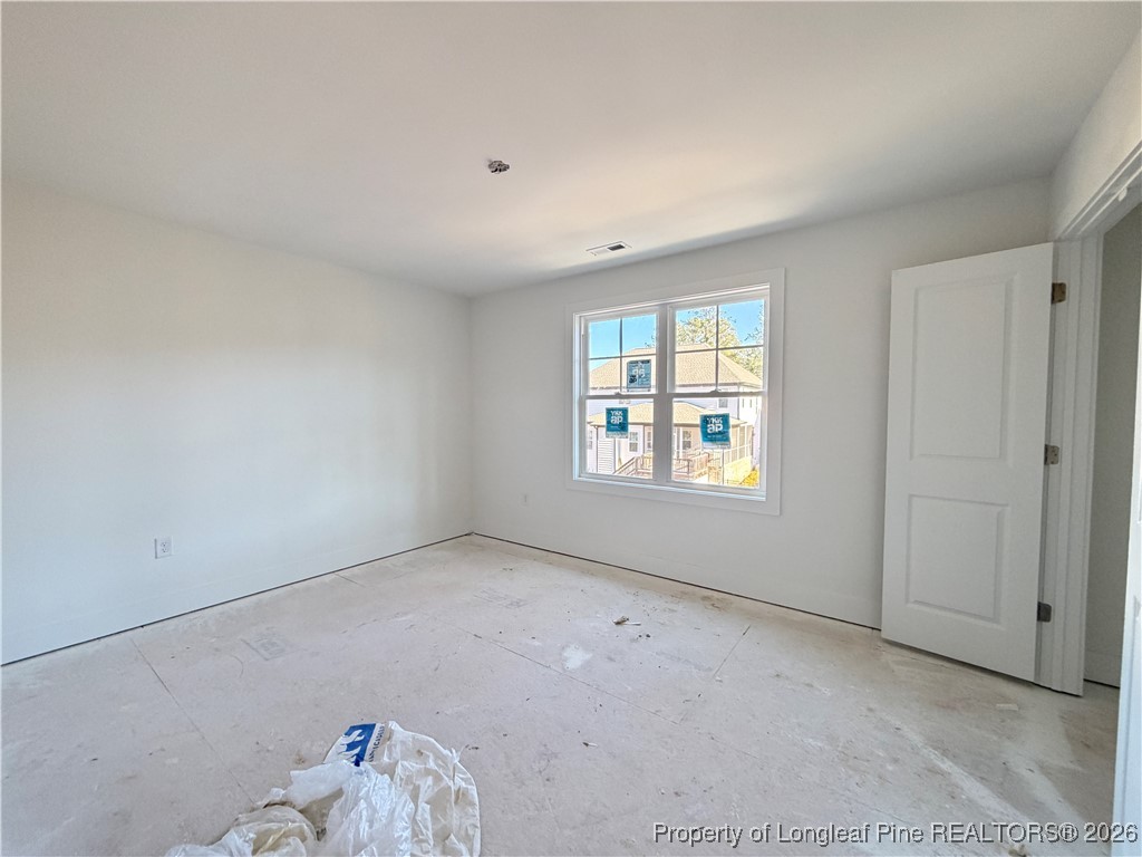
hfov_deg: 102.1
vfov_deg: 85.7
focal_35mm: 14
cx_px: 571
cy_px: 428
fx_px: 462
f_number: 2.2
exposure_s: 1/114
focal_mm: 2.22
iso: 320
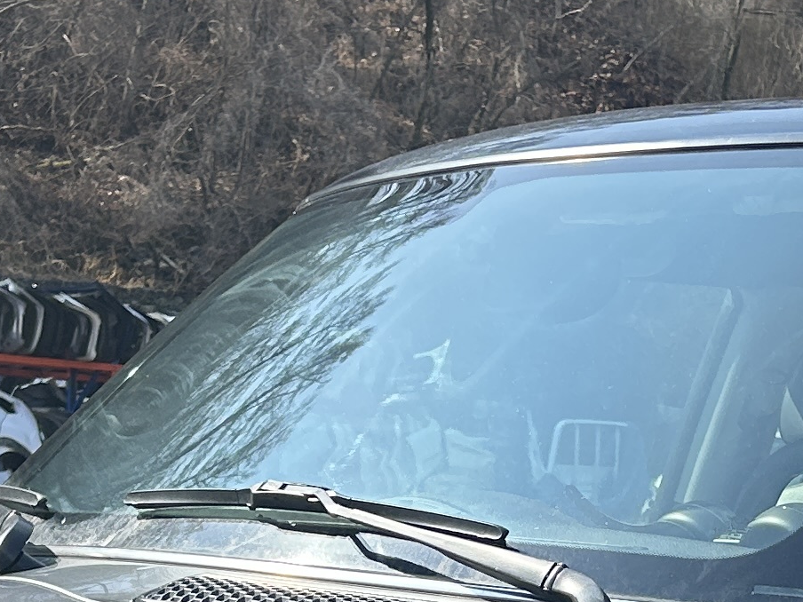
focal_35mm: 116
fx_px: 2691
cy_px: 790
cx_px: 491
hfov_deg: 17.0
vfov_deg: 12.4
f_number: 1.5
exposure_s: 1/1468
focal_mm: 5.7
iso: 50
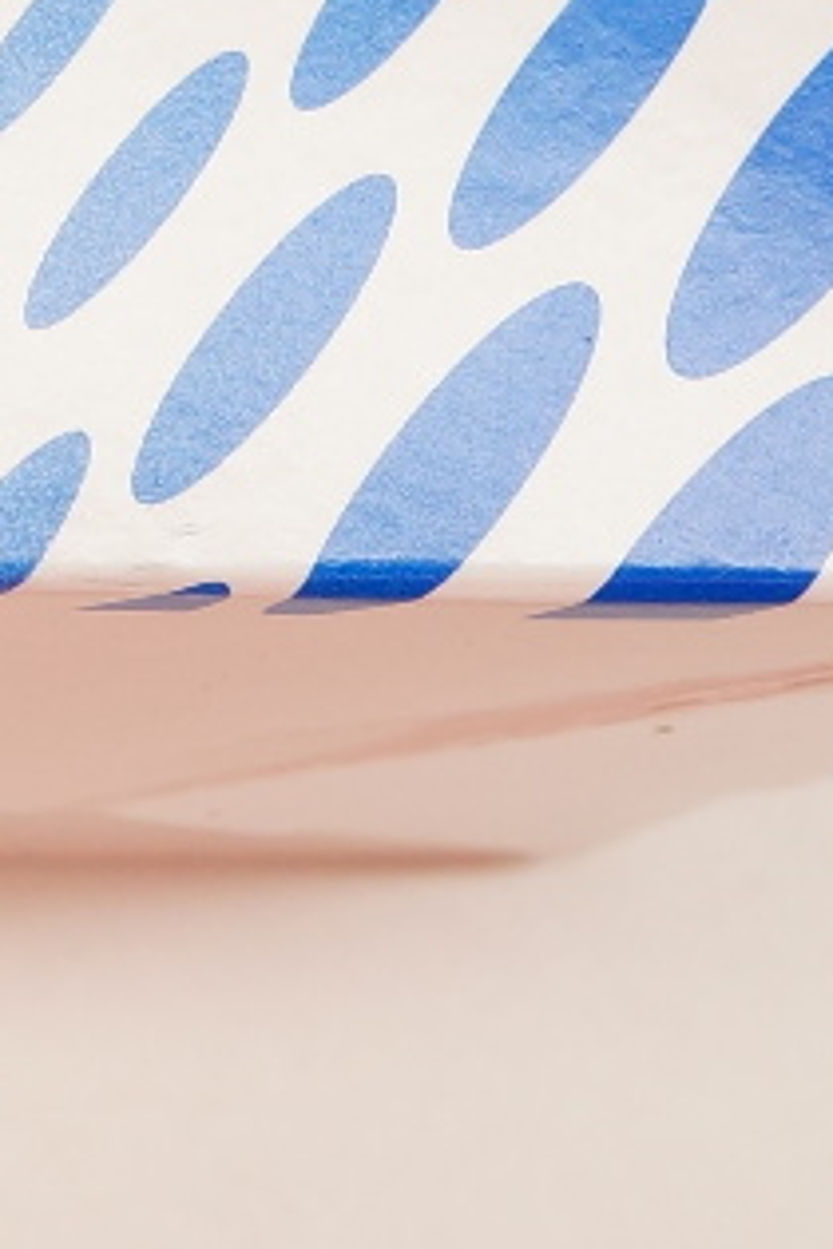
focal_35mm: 198
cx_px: -1650
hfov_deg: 6.4
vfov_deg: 10.2
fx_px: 6872
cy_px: -228
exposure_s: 1/60
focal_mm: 26
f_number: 7.1
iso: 400
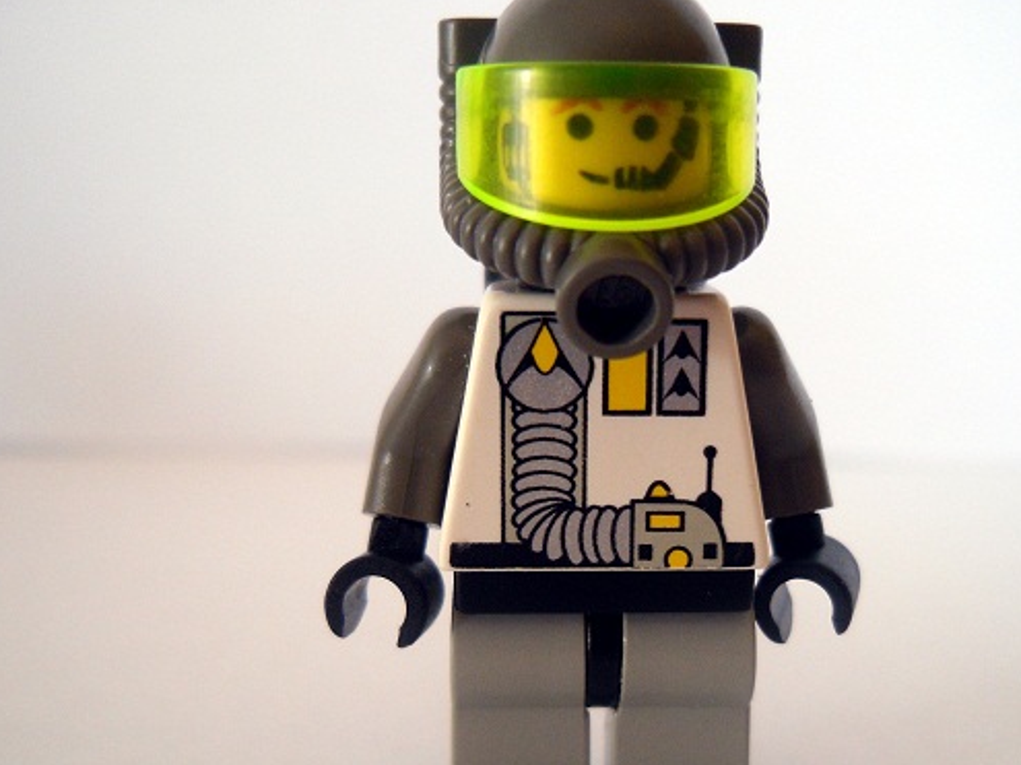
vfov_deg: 32.8
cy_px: 439
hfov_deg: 42.8
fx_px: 1297
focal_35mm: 44
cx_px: 584
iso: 200
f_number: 2.8
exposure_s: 1/45
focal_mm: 6
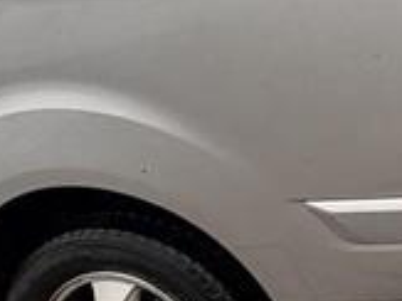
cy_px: -123
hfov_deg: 17.6
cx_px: 811
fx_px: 894
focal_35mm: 77
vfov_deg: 17.5
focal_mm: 2.22
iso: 40
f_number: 2.2
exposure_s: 1/99
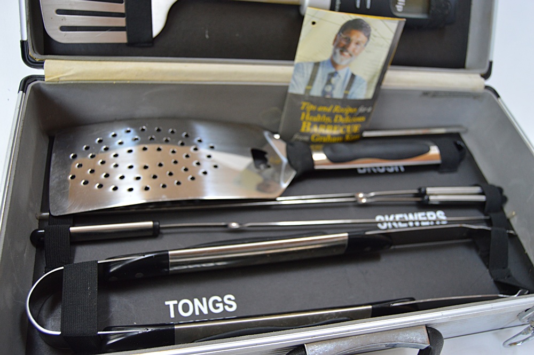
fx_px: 445
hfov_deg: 62.0
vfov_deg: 43.5
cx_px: 267
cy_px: 178
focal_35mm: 30
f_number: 3.5
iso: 640
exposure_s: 1/60
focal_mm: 20
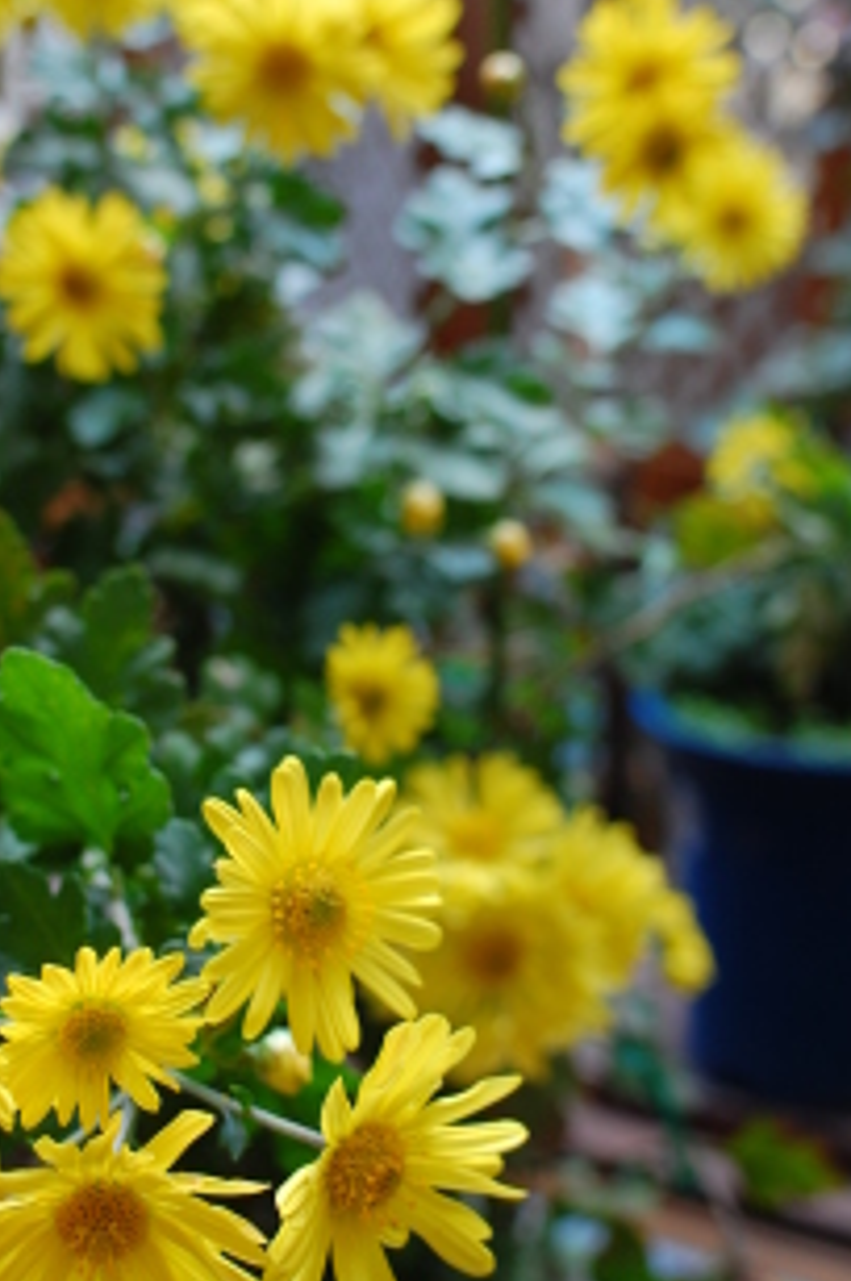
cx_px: 336
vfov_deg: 45.5
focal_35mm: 43
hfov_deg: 31.0
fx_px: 1528
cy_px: 626
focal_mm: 20
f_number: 4.5
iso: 200
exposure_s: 1/10
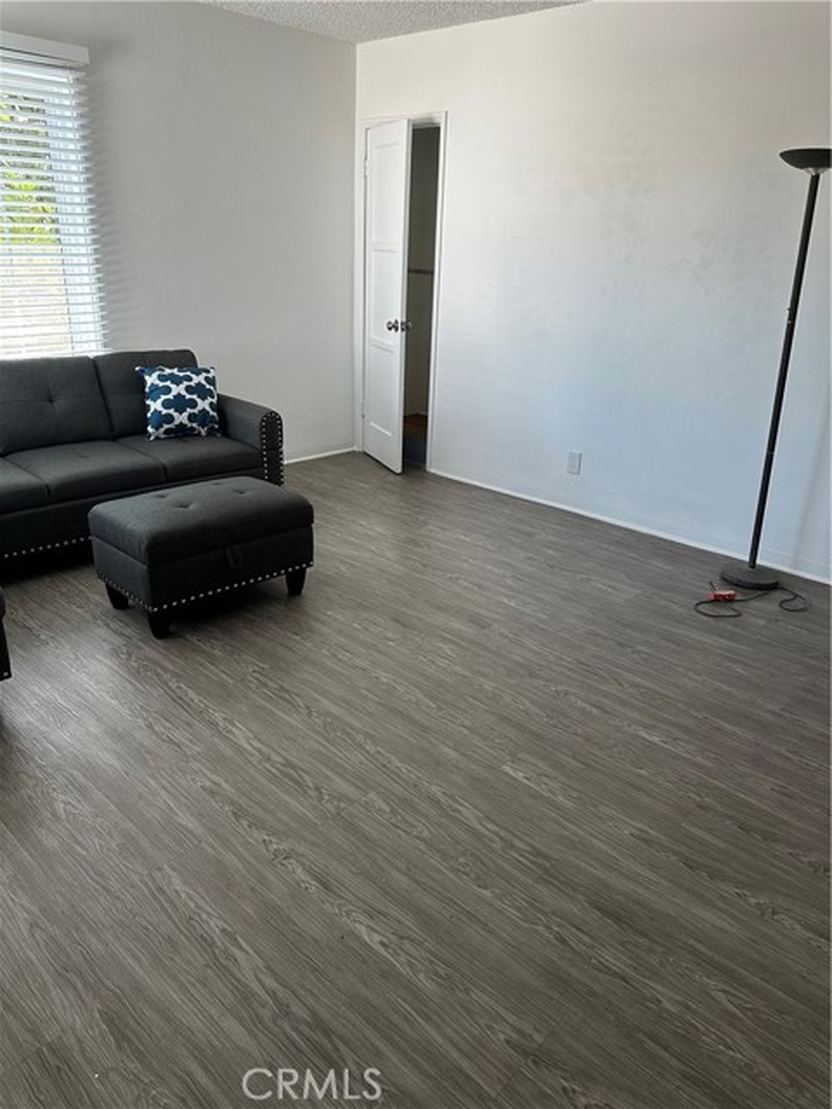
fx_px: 769
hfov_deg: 56.8
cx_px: 416
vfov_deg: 71.6
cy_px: 554
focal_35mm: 24
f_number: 1.78
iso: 200
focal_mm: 6.86
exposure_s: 1/121
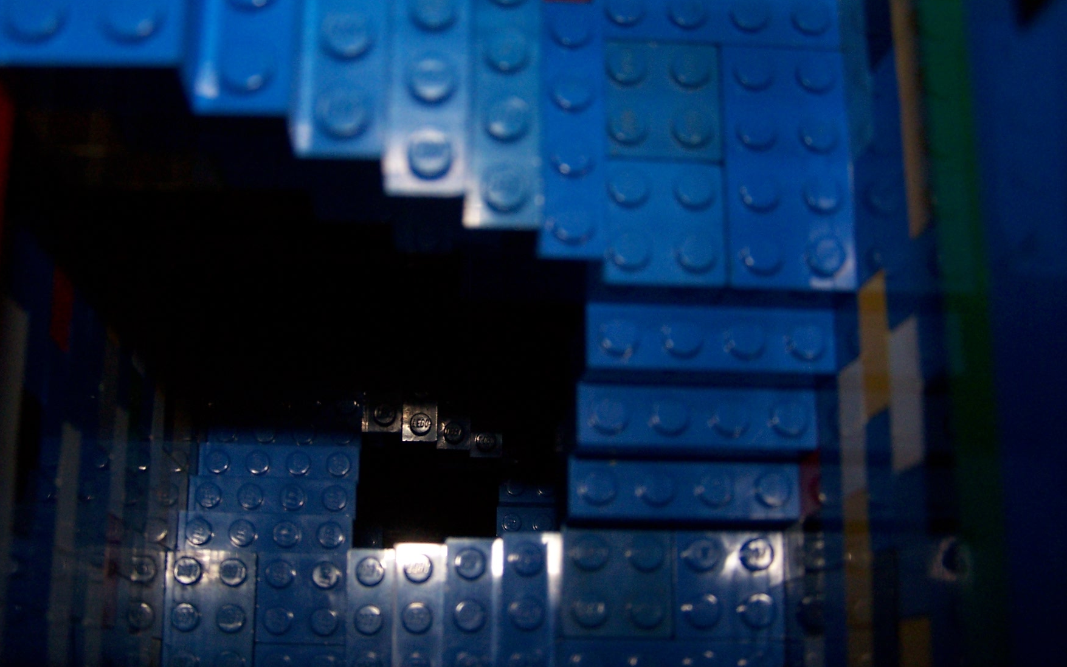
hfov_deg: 42.5
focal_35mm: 47
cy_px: 332
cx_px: 458
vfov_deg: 27.4
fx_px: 1367
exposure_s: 1/60
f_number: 2.8
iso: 140
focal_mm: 6.3
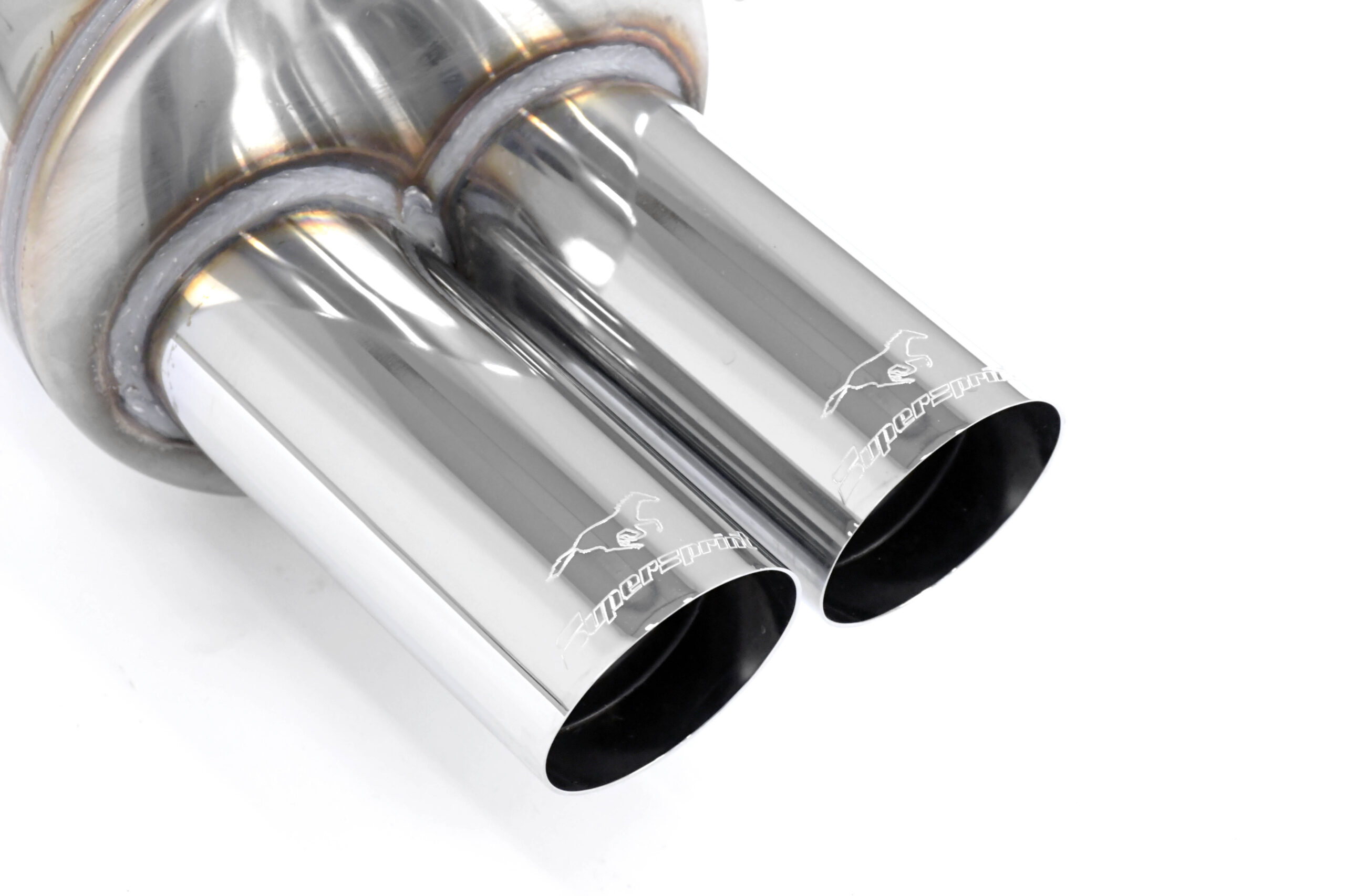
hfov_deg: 16.1
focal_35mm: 127
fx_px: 4745
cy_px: 448
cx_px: 672
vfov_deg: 10.8
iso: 4000
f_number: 11
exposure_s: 1/160
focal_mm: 85
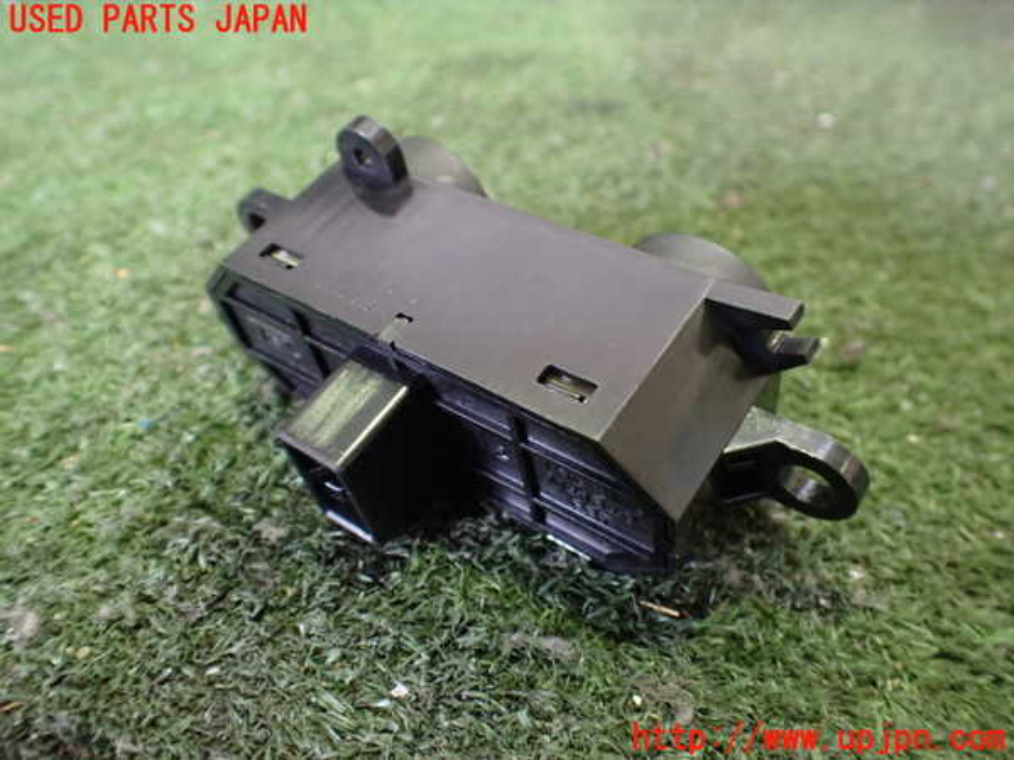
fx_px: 879
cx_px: 507
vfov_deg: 46.8
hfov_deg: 60.0
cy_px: 380
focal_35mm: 30
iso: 1000
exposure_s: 1/30
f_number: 2.3
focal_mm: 5.4
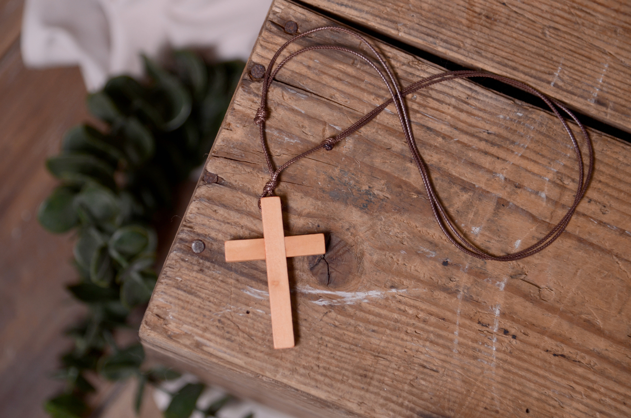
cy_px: 209
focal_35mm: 117
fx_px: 2047
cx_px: 316
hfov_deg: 17.5
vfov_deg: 11.7
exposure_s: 1/60
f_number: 4
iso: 200
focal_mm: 78
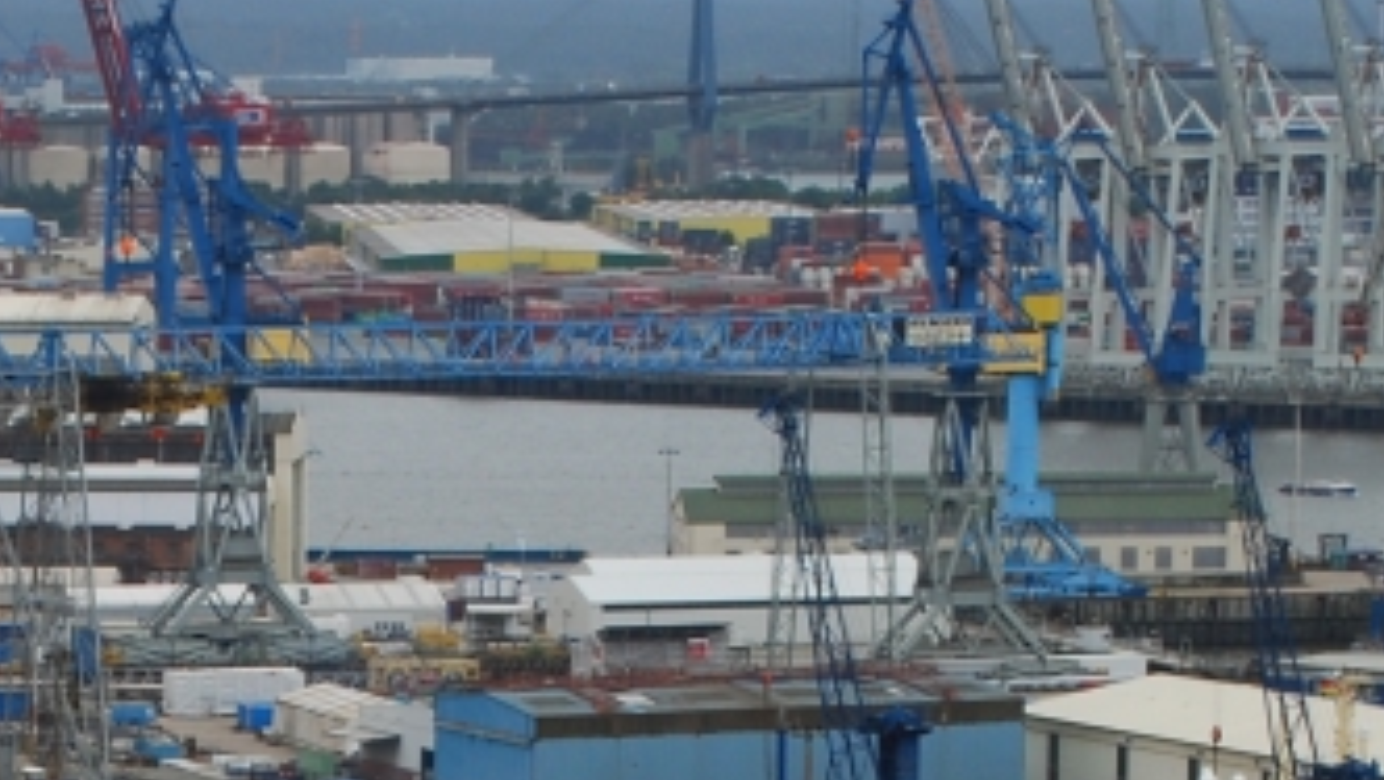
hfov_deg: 11.1
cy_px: 1258
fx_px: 7122
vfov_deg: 6.2
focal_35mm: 194
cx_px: 221
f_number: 9
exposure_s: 1/160
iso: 200
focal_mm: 40
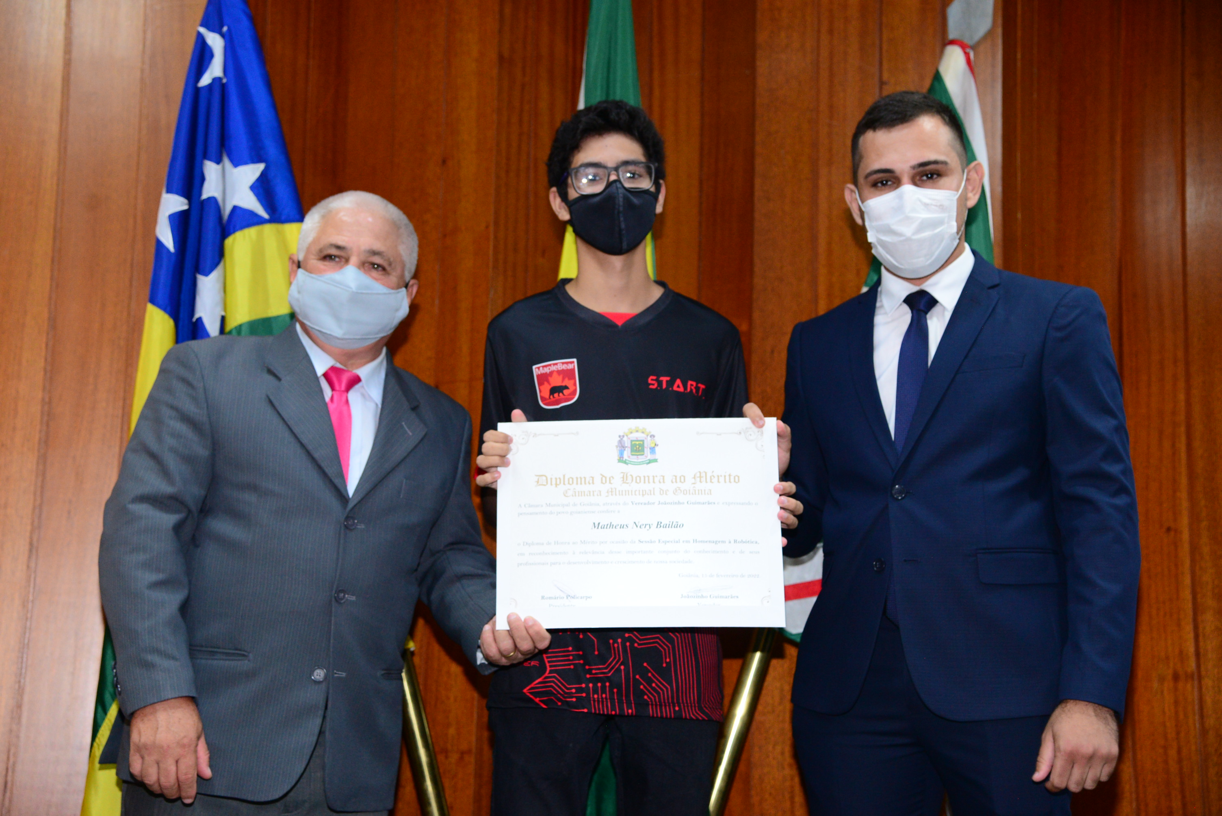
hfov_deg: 38.2
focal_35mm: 52
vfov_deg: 26.0
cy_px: 408
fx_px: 1766
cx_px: 611
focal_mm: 52
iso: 2500
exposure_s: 1/125
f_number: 4
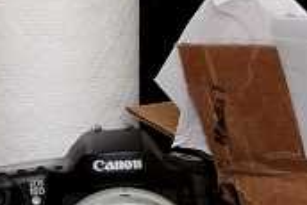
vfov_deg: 3.9
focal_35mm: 347
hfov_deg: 5.8
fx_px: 2962
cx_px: -255
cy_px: -204
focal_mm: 57
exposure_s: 1/60
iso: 400
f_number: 5.6
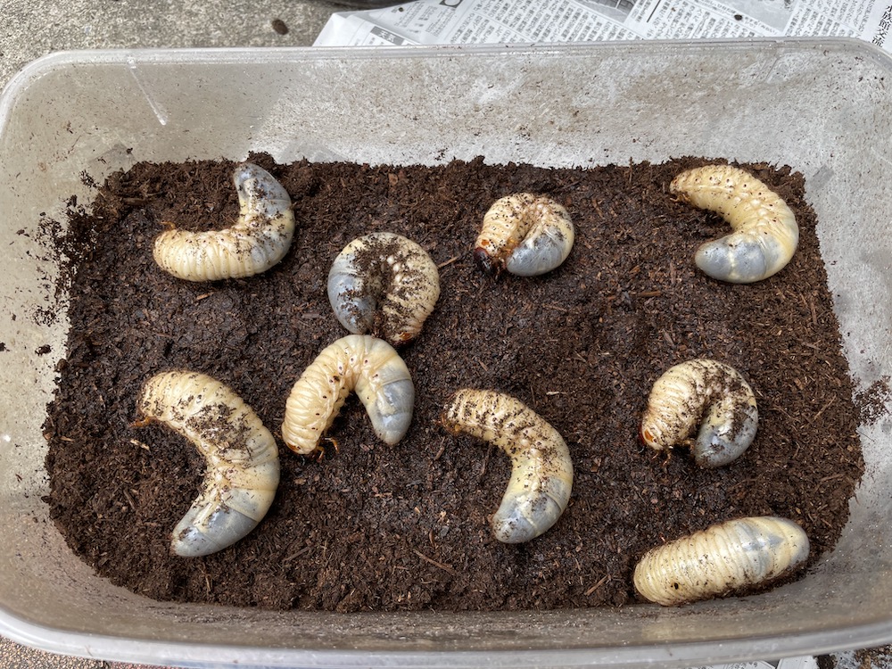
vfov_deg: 53.1
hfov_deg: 67.3
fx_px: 670
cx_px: 446
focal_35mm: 26
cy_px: 334
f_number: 1.6
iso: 32
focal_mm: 4.2
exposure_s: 1/197
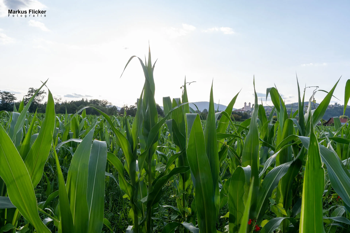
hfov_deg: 61.9
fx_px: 292
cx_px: 175
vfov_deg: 43.6
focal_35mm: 30
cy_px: 116
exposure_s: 1/320
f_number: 11
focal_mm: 20
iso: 400
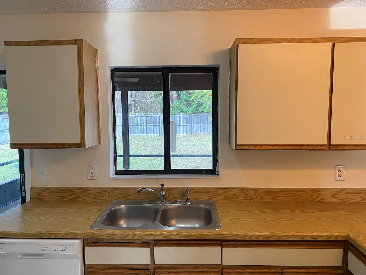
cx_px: 183
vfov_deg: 53.1
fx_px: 275
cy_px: 138
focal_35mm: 26
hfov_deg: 67.3
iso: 80
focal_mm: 4.25
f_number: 1.8
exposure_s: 1/60
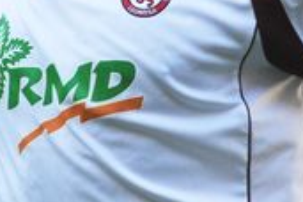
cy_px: -11
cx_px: 152
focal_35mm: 660
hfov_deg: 3.1
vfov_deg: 2.1
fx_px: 5555
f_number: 3.2
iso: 500
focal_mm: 116
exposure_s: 1/1000
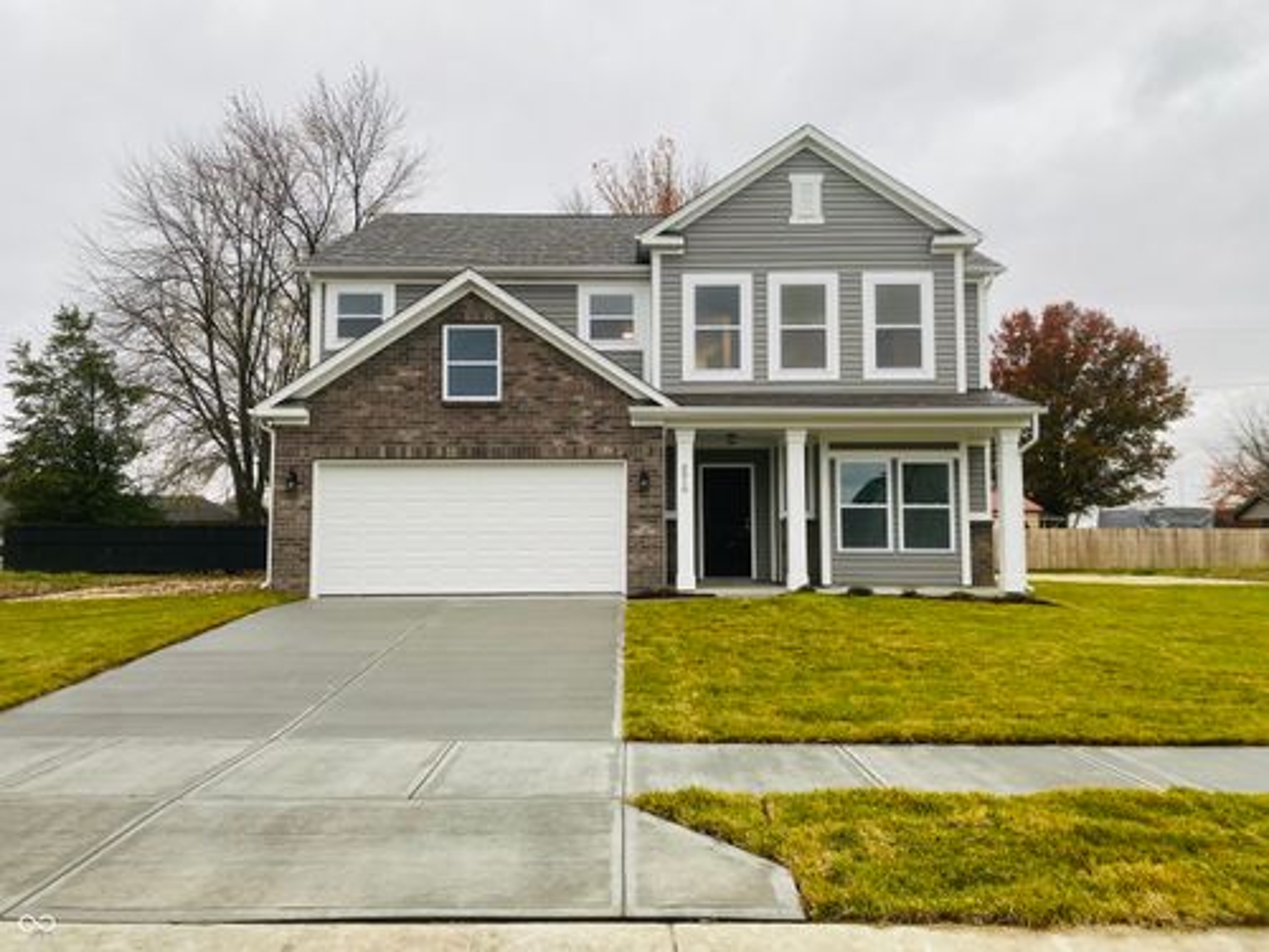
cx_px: 634
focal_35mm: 26
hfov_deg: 67.3
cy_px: 476
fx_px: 953
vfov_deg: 53.1
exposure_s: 1/133
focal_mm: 4.25
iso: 32
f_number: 1.8
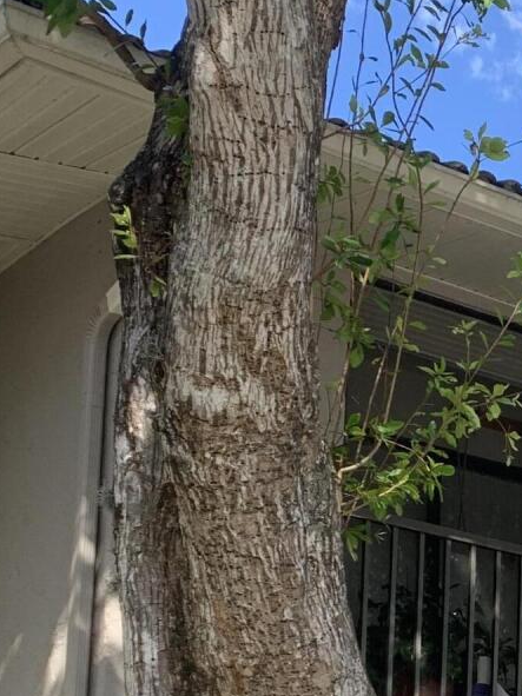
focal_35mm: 88
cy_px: 796
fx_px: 1770
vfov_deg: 21.0
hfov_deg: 15.5
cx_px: 781
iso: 25
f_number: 1.8
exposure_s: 1/962
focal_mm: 4.25
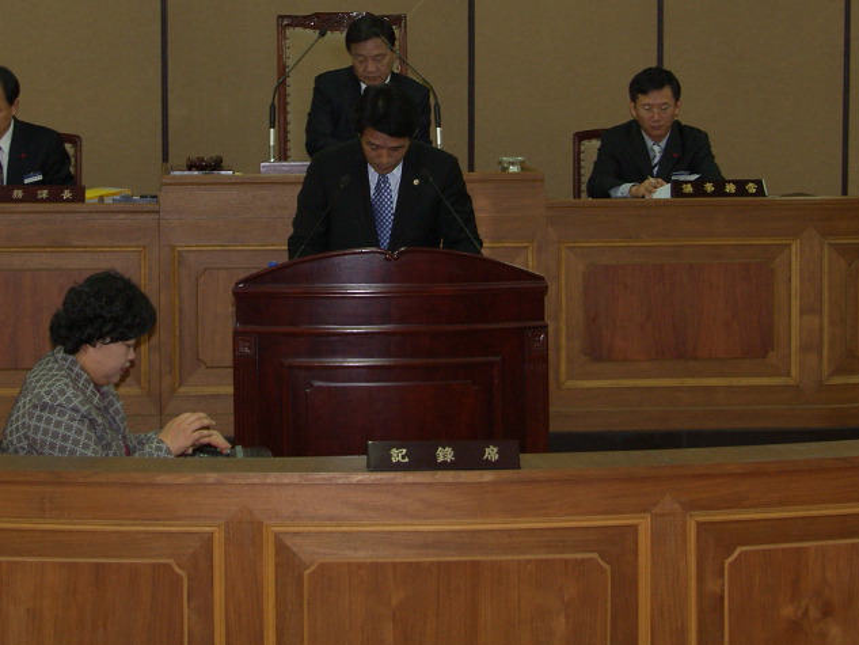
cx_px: 337
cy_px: 174
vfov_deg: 15.2
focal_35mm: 97
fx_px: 2408
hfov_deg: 20.2
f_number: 2.8
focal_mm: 15.5
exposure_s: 1/60
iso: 100
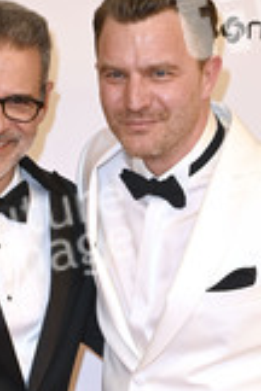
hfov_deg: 6.8
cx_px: 80
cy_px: 364
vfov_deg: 10.1
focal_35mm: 202
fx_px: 2197
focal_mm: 82
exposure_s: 1/200
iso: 640
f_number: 7.1
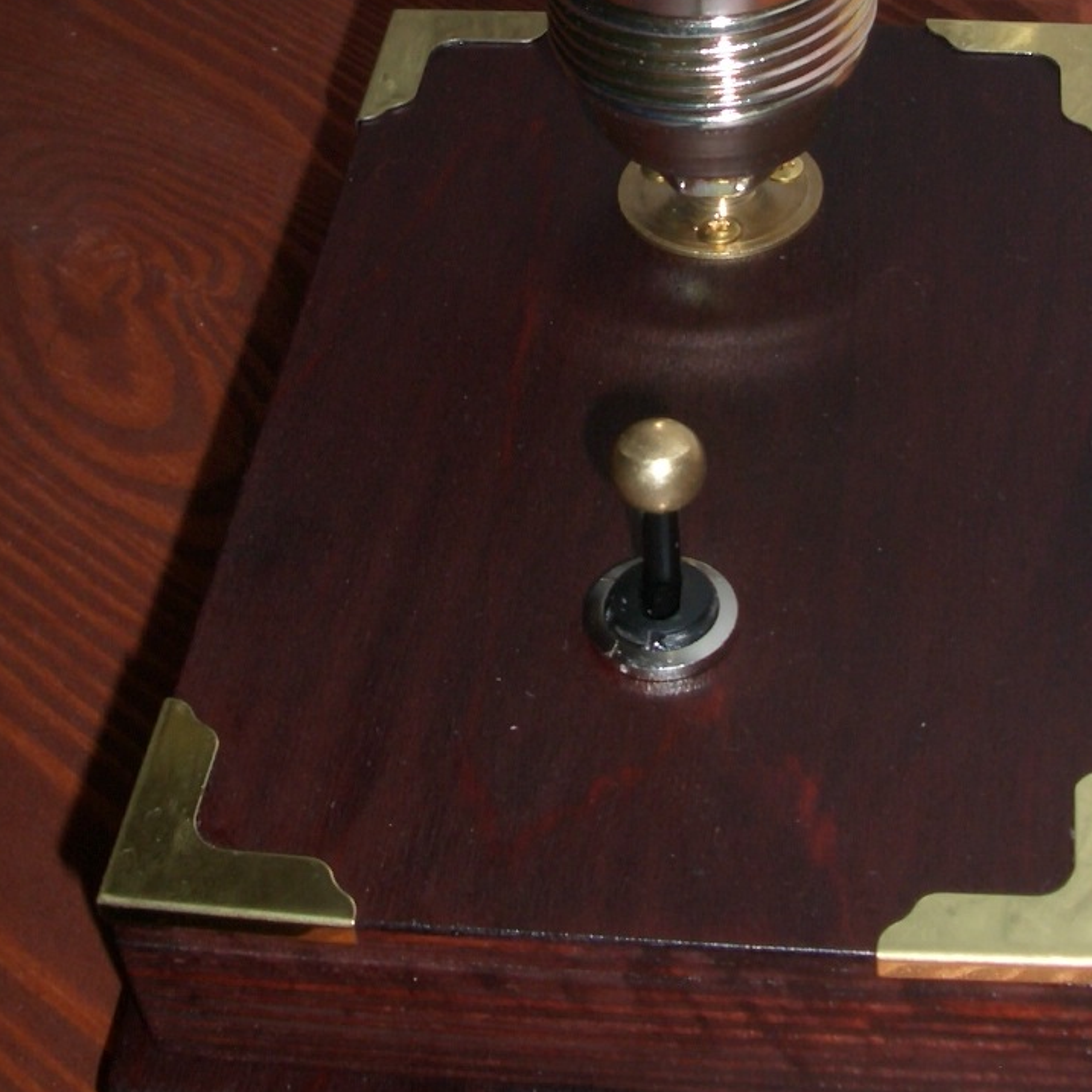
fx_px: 2463
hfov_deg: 24.9
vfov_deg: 24.3
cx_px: 666
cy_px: 123
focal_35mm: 69
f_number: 4.3
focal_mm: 5.8
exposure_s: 1/60
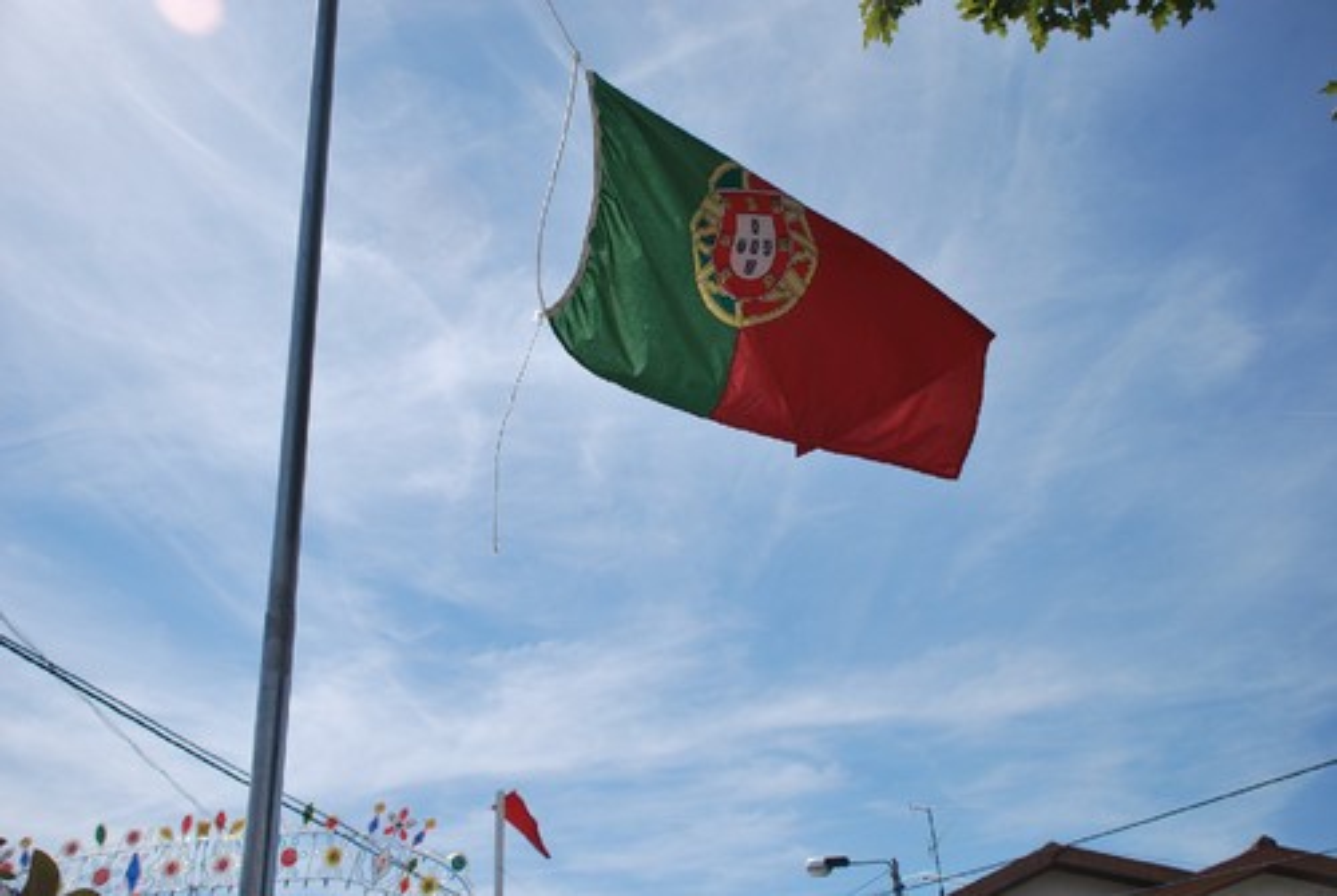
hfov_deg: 53.1
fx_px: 1339
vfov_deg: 37.0
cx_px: 668
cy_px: 448
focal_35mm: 36
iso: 100
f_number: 4
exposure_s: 1/1250
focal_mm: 24
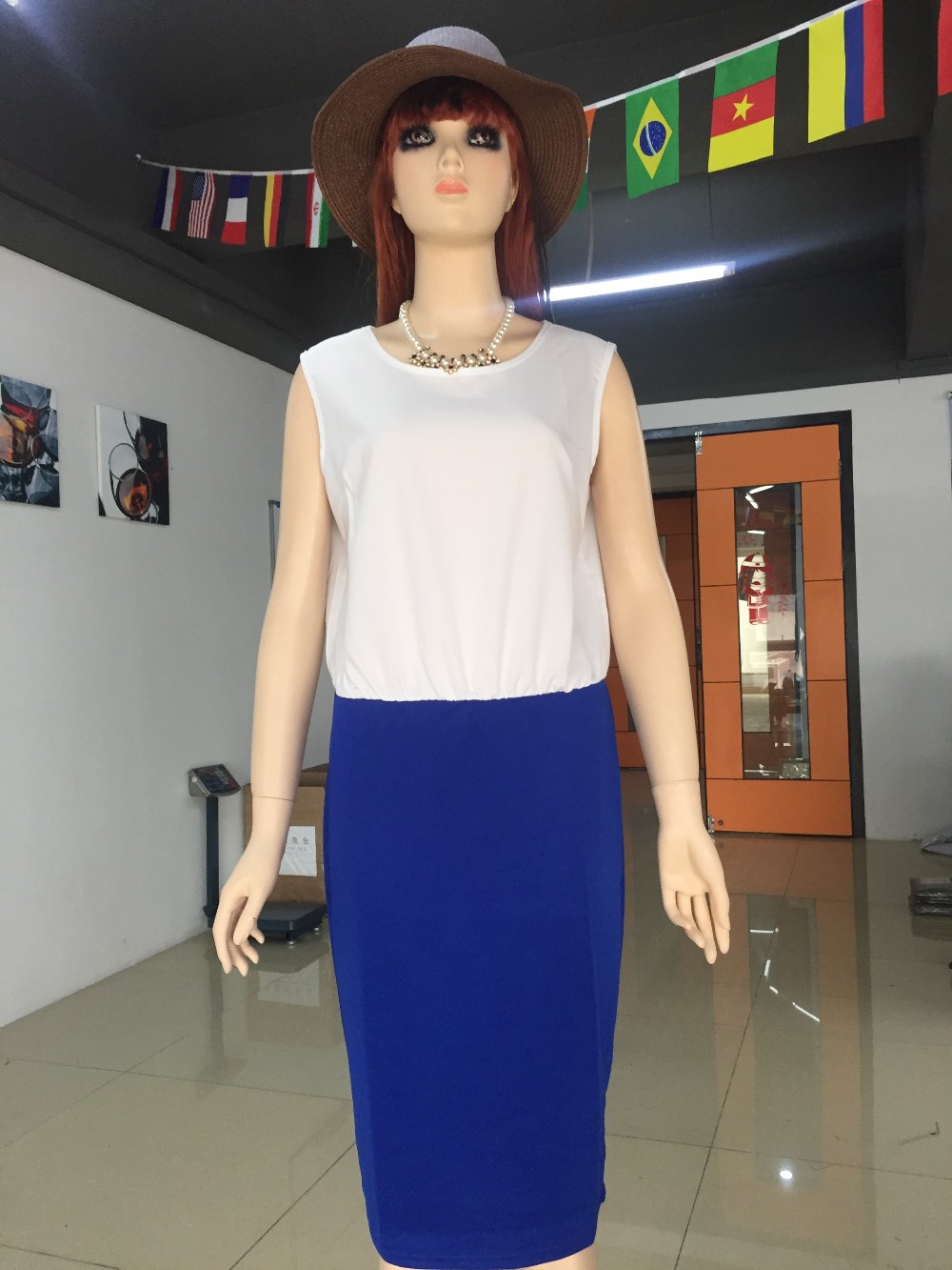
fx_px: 1063
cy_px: 635
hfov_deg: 48.2
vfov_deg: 61.7
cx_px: 476
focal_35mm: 29
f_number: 2.2
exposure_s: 1/33
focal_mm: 4.15
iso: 64
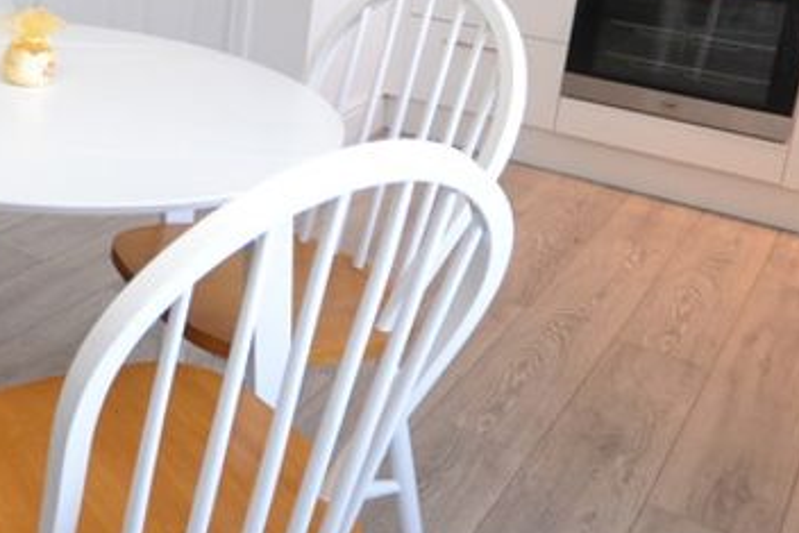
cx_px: 10
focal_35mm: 49
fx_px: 1088
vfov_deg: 26.3
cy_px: 14
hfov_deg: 36.5
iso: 400
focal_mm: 10
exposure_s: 1/60
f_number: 4
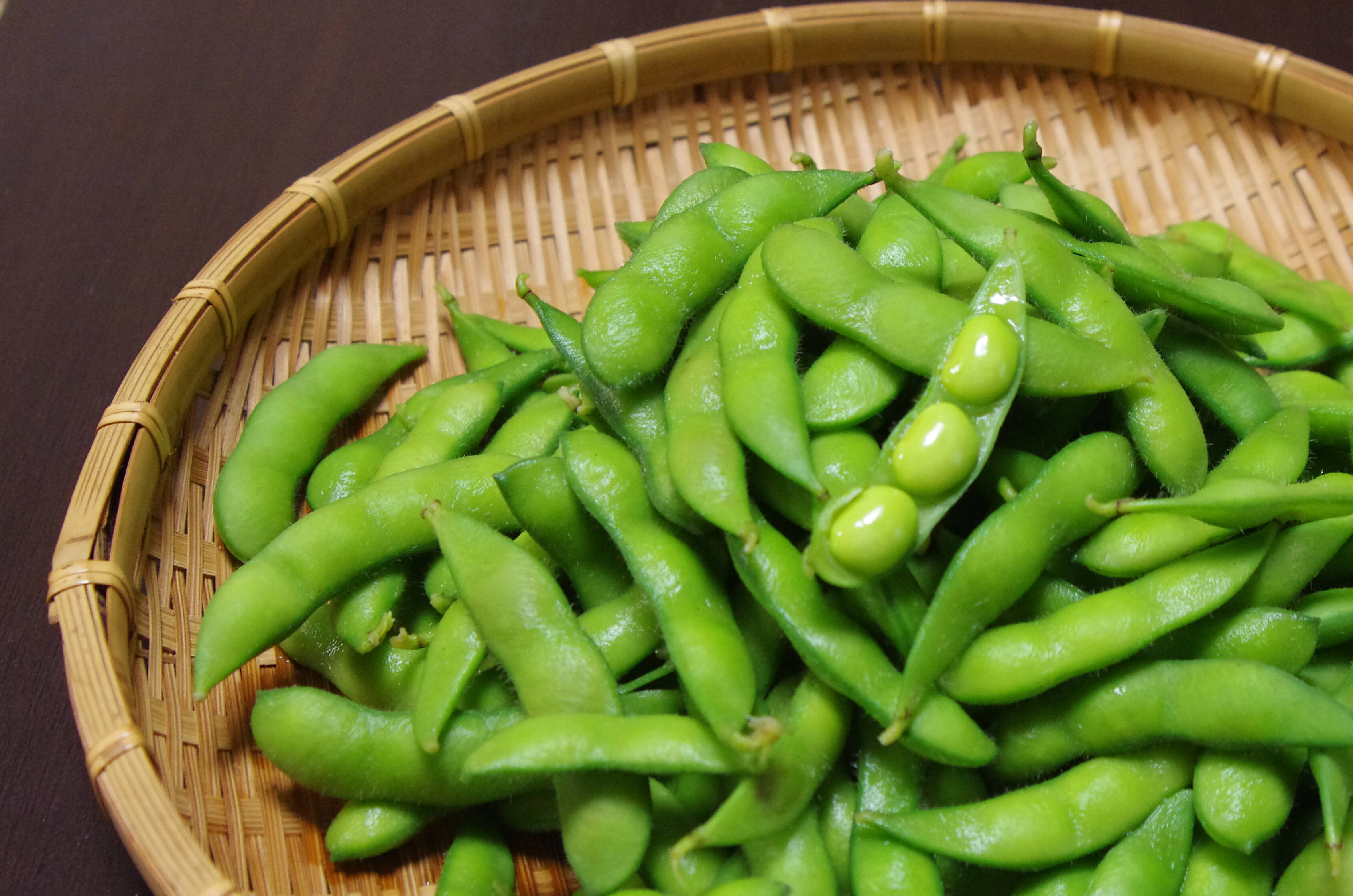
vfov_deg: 22.1
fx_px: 2288
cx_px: 971
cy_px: 519
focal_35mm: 61
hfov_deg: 32.5
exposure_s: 1/60
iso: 1600
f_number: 5
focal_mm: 28
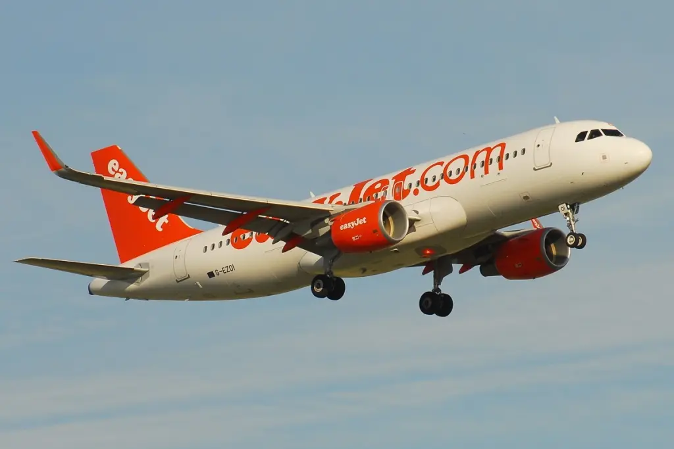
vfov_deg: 4.2
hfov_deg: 6.2
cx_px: 337
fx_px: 6179
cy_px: 224
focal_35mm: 330
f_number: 8
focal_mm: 220
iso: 200
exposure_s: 1/750
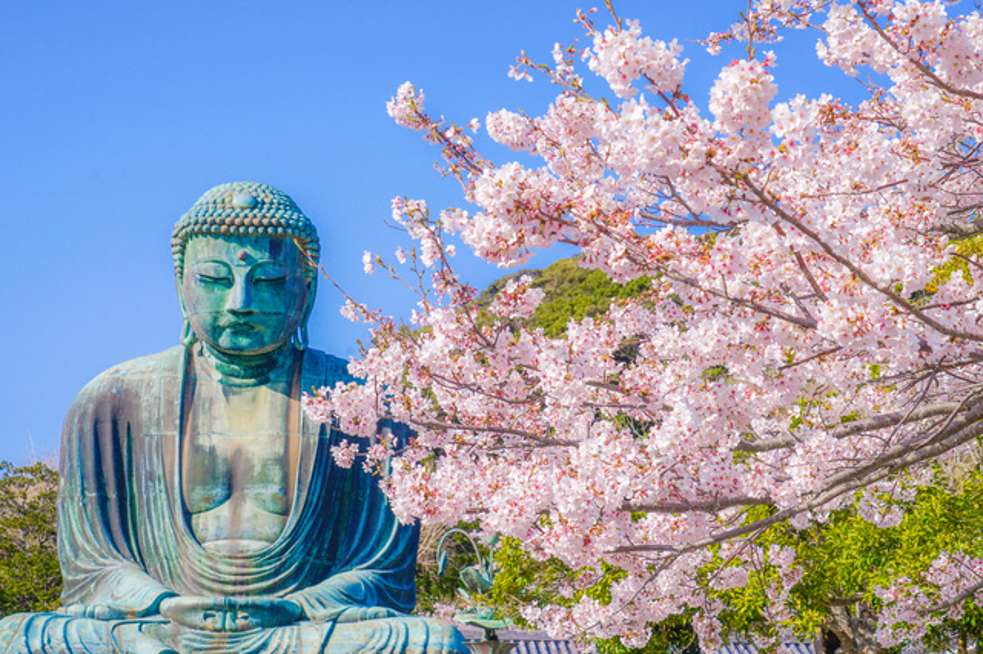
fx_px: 1774
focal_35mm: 65
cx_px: 492
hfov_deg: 31.0
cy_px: 327
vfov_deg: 20.9
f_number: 11
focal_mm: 65
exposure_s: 1/125
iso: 100
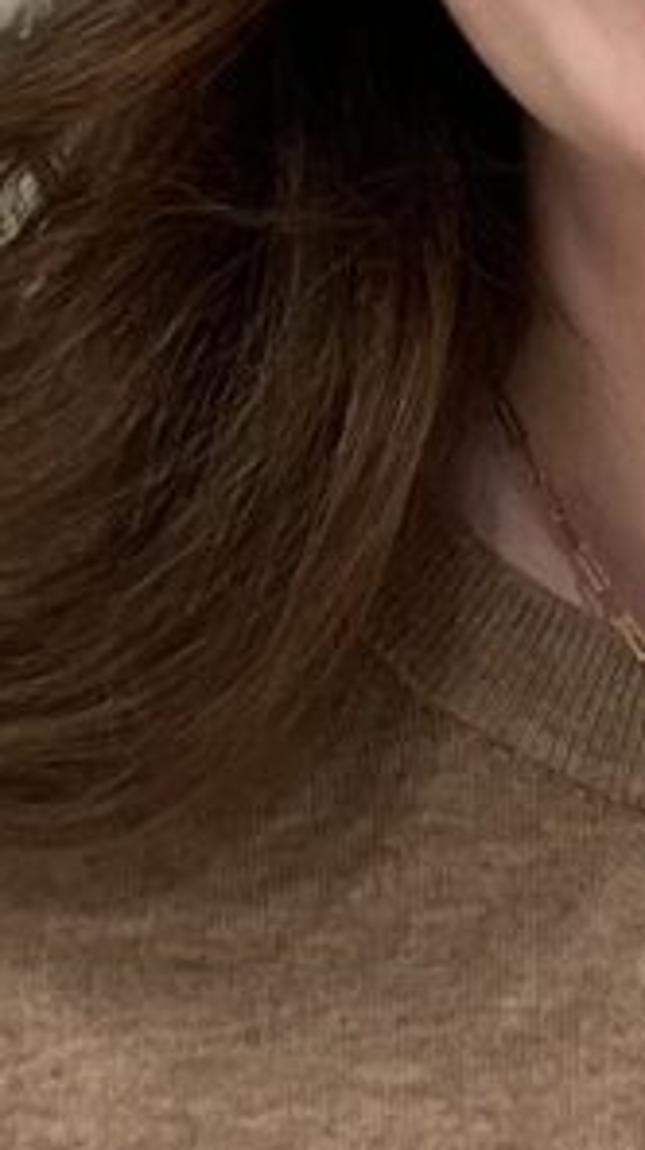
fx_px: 2987
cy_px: 338
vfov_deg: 21.7
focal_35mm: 98
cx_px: 797
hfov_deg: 12.0
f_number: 1.6
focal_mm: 5.1
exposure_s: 1/60
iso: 125
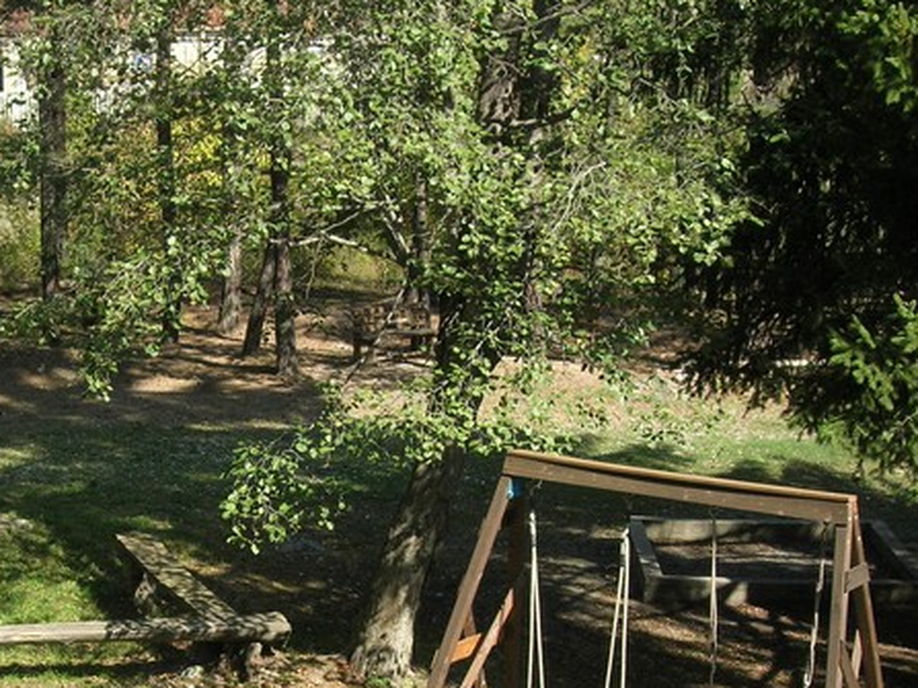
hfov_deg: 28.3
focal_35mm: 68
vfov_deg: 21.3
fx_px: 1803
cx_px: 267
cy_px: 571
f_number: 4.8
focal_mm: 7.8
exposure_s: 1/212
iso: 64
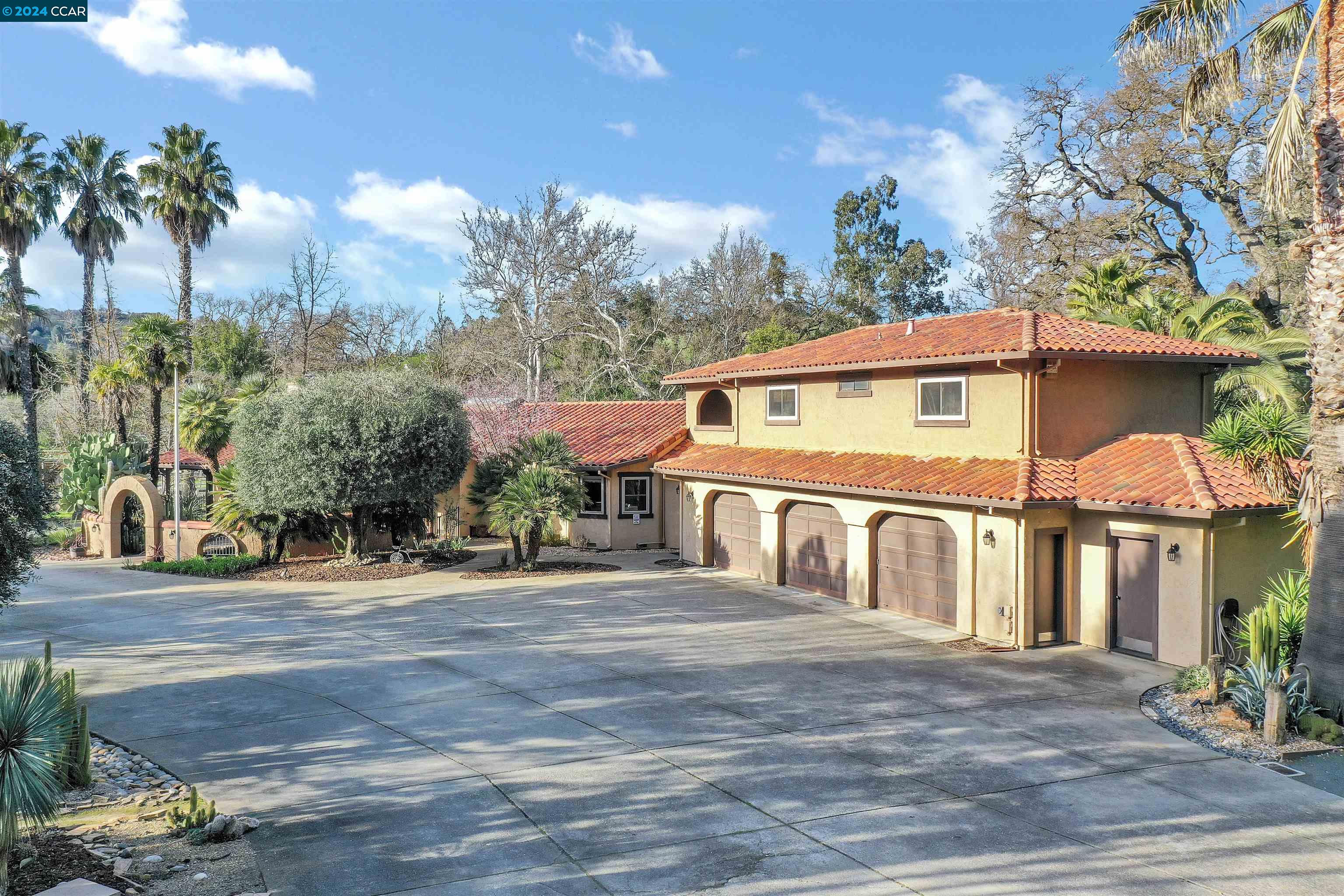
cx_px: 672
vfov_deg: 46.4
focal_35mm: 28
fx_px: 1045
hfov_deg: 65.5
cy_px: 448
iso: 100
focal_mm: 10.26
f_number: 5
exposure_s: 1/240
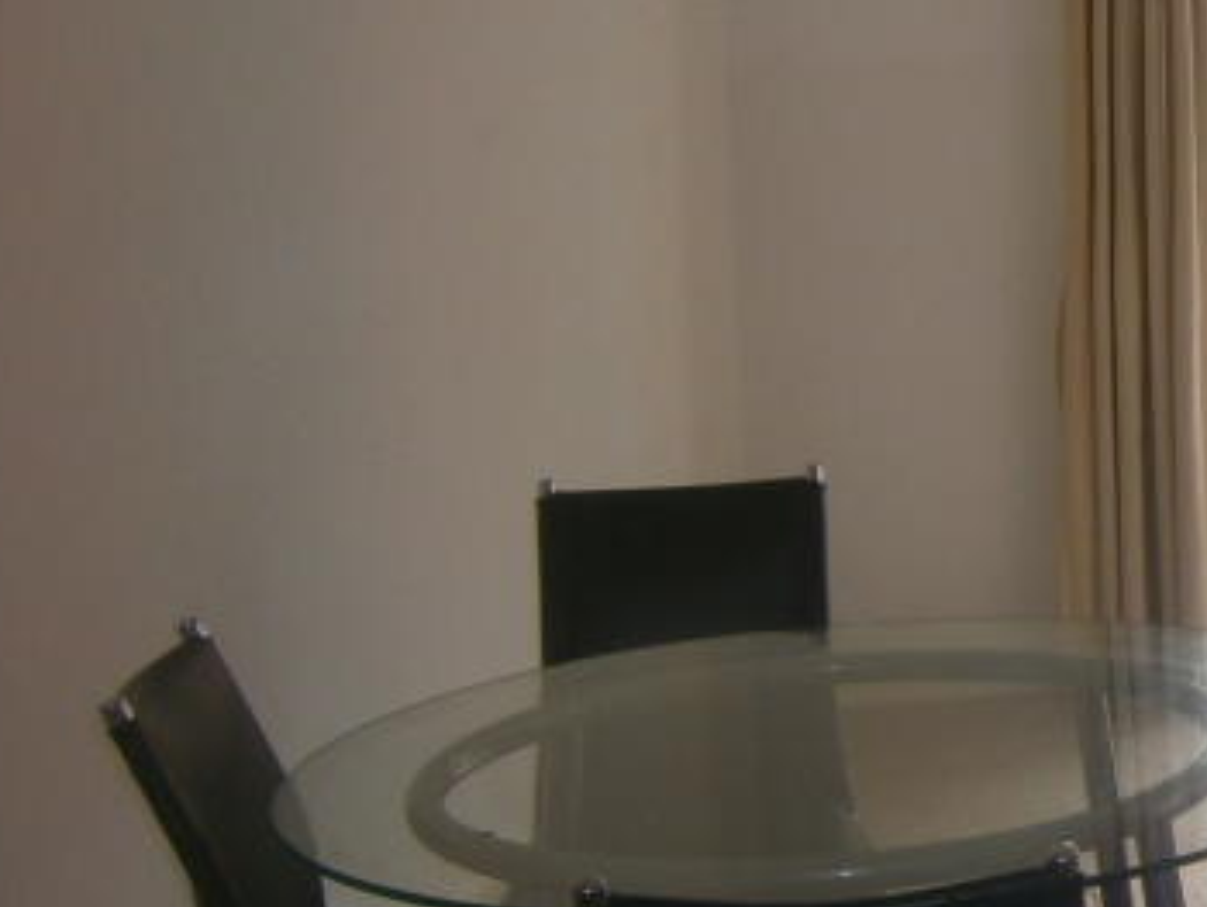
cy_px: 328
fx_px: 2652
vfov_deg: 19.4
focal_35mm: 76
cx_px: 1714
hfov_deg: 22.1
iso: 80
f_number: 2.8
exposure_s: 1/30
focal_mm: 4.7
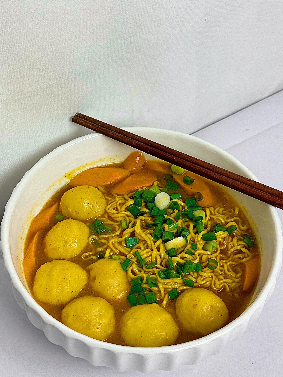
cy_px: 188
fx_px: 523
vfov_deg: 39.7
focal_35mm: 48
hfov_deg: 30.3
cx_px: 142
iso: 64
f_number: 1.78
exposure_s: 1/147
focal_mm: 6.76
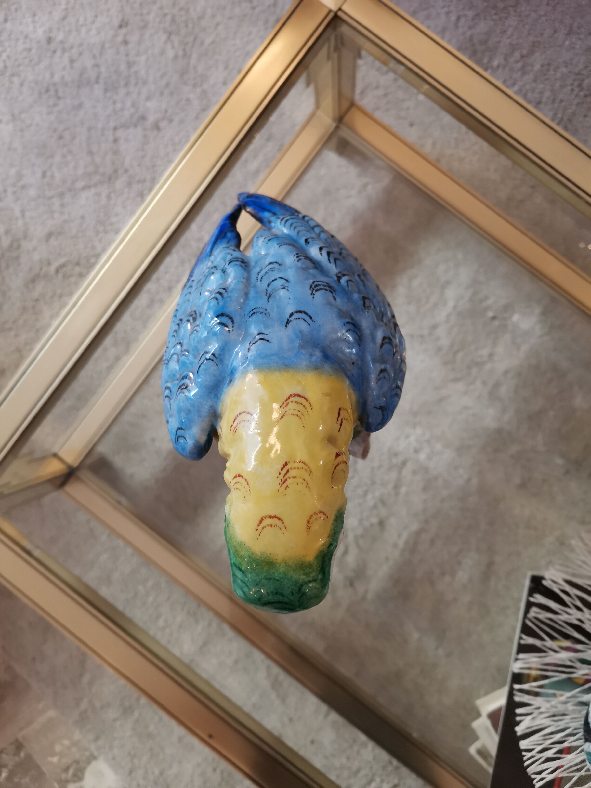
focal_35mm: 26
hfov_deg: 53.1
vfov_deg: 67.3
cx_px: 296
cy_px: 394
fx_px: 592
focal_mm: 4.75
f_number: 1.8
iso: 400
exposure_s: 1/100
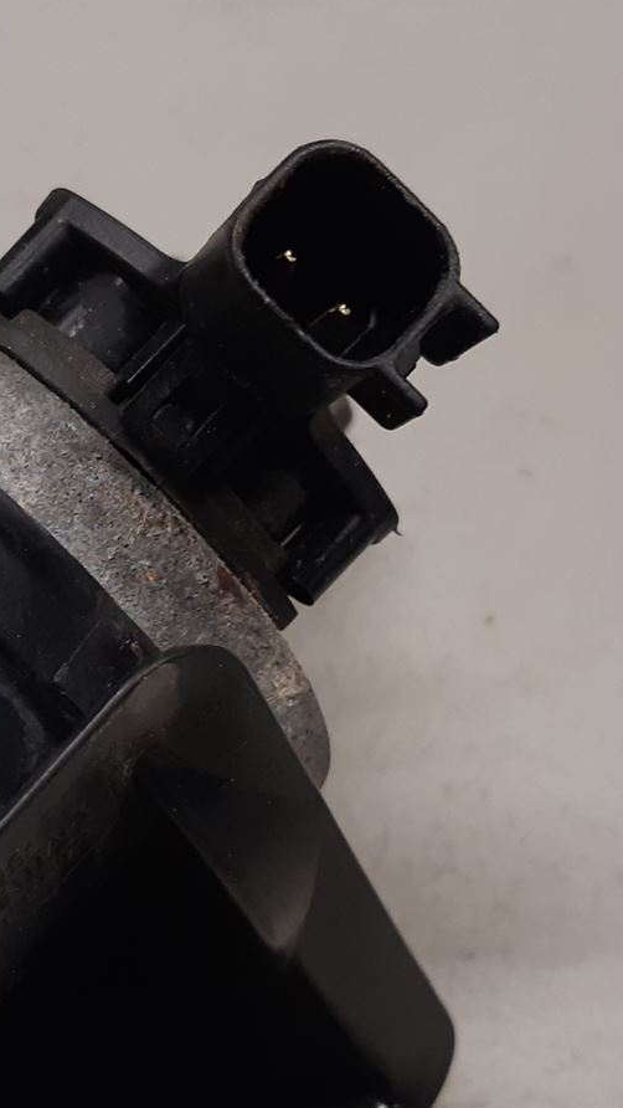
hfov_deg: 18.2
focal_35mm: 65
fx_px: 1908
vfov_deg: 32.3
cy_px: 629
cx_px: 48
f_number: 1.7
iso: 125
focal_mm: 3.93
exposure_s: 1/50
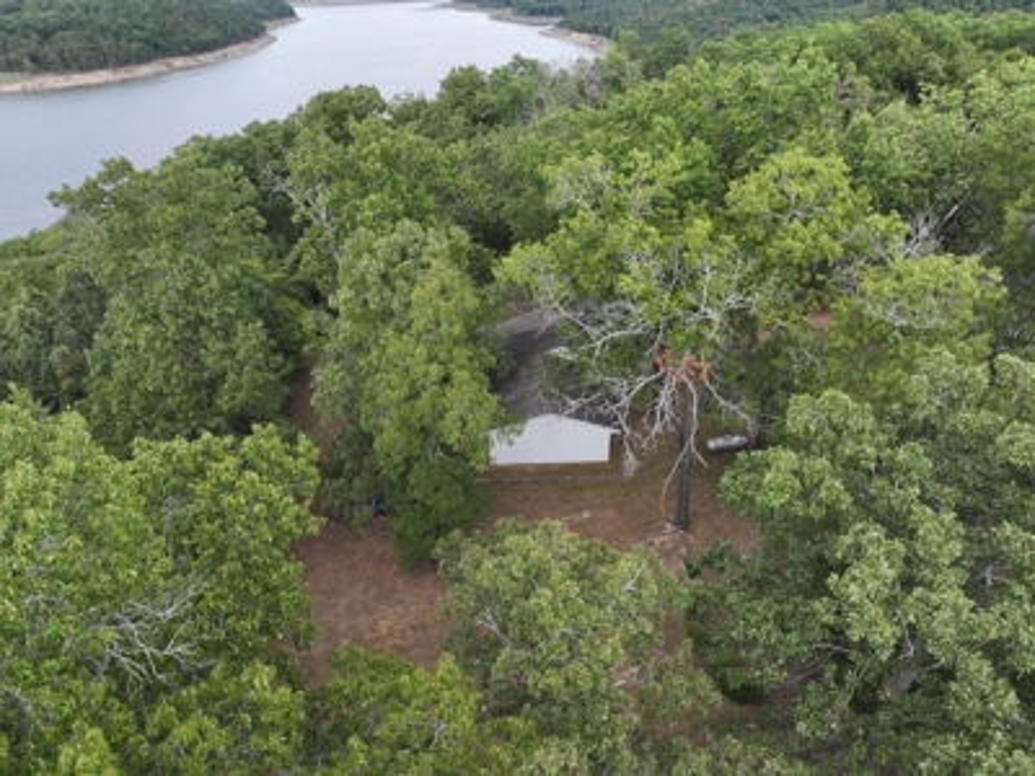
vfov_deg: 56.8
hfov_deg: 71.6
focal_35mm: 24
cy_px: 388
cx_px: 518
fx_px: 718
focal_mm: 12.29
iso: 120
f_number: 2.8
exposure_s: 1/100
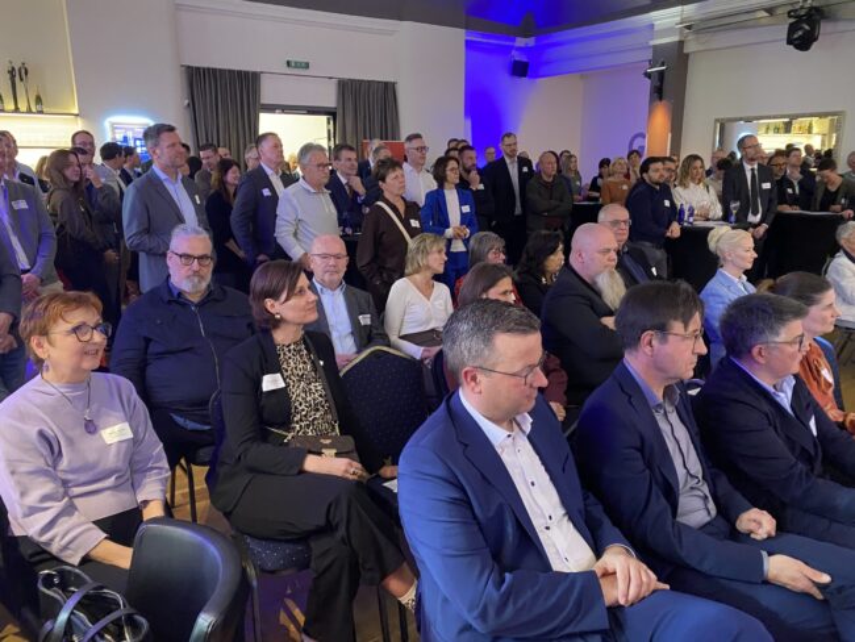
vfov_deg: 53.1
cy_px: 321
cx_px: 428
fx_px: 642
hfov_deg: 67.3
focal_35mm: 26
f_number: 1.8
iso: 800
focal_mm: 4.25
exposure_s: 1/30
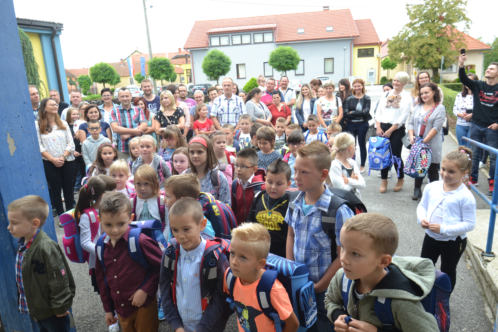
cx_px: 249
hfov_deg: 73.7
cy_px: 166
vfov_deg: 53.1
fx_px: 332
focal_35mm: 24
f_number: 5.6
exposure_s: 1/125
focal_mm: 16
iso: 400
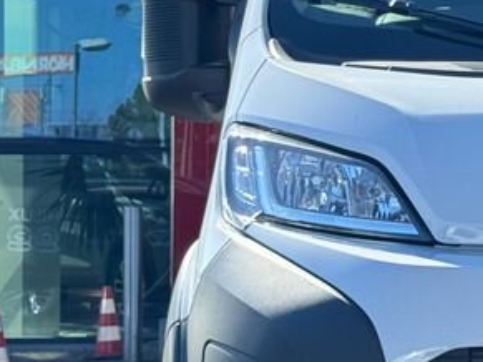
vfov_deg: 8.8
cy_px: 194
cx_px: 710
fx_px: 2357
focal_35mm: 169
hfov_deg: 11.3
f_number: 1.78
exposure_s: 1/1770
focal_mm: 6.76
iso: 64
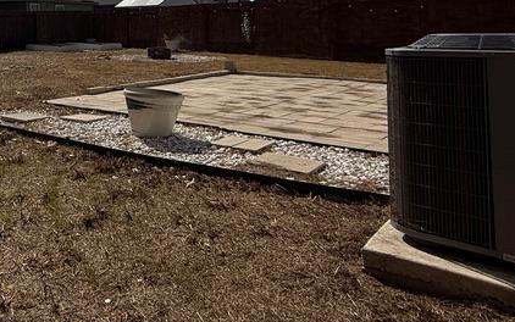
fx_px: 505
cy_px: 18
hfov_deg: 46.4
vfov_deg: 33.1
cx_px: 16
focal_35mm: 36
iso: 40
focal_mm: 2.22
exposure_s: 1/7634
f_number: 2.2
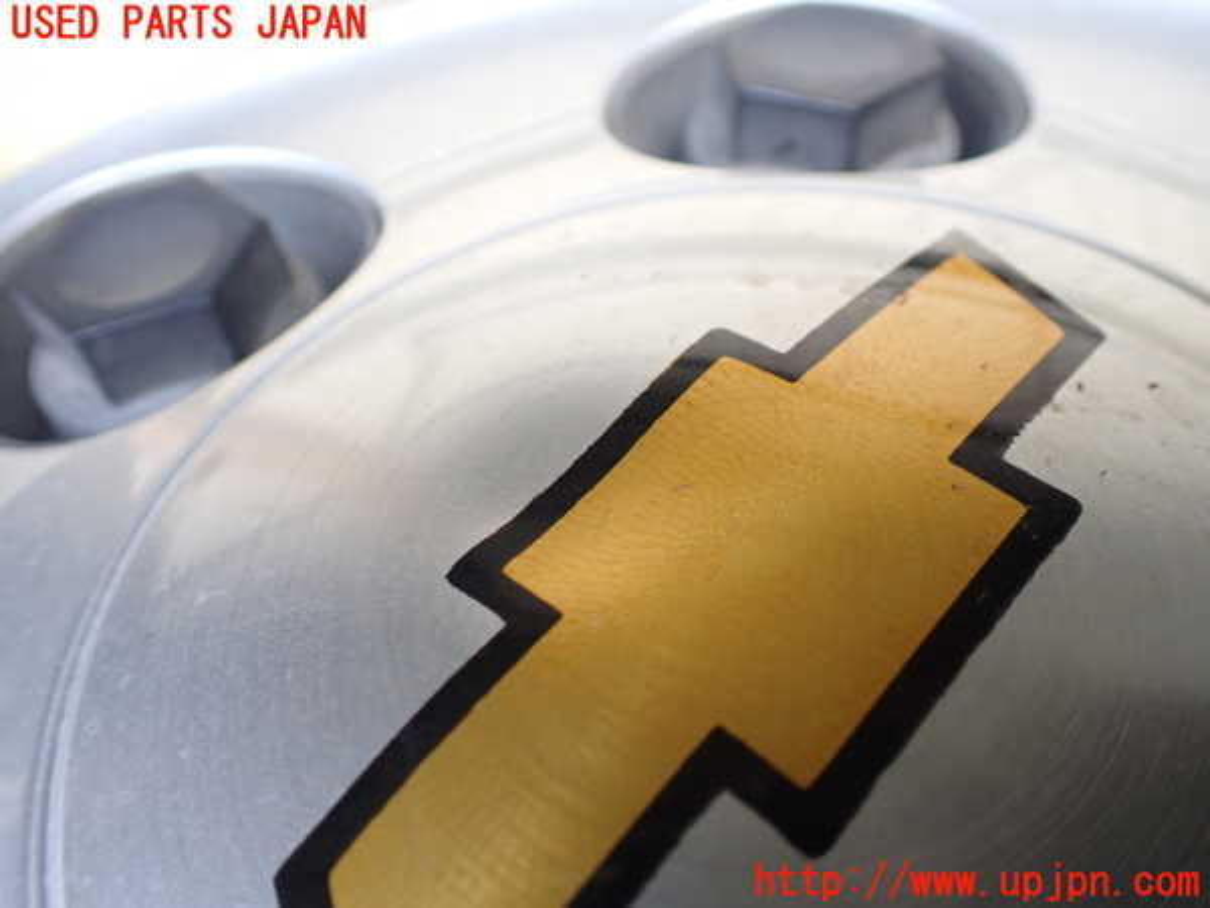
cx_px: 605
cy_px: 454
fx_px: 1049
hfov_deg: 60.0
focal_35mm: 30
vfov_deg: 46.8
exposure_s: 1/125
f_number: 2.3
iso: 250
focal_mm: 5.4
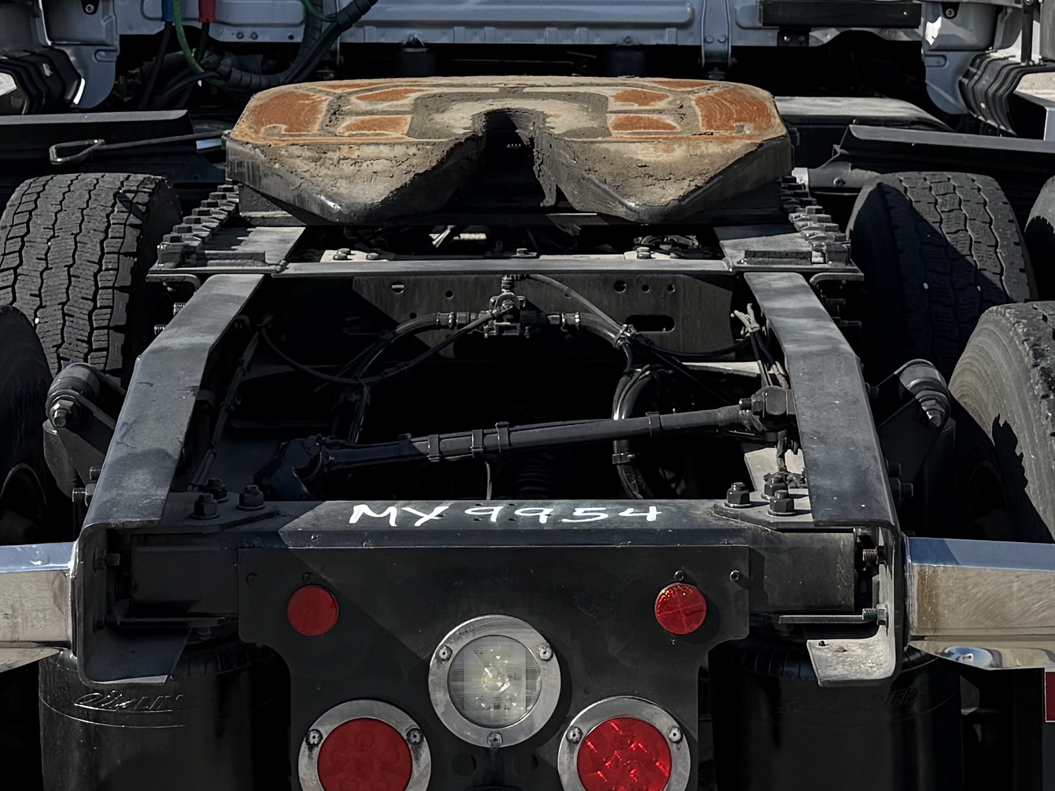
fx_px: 2591
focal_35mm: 85
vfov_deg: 17.1
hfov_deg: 23.0
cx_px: 561
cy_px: 69
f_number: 1.78
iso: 100
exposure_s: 1/4405
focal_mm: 6.76
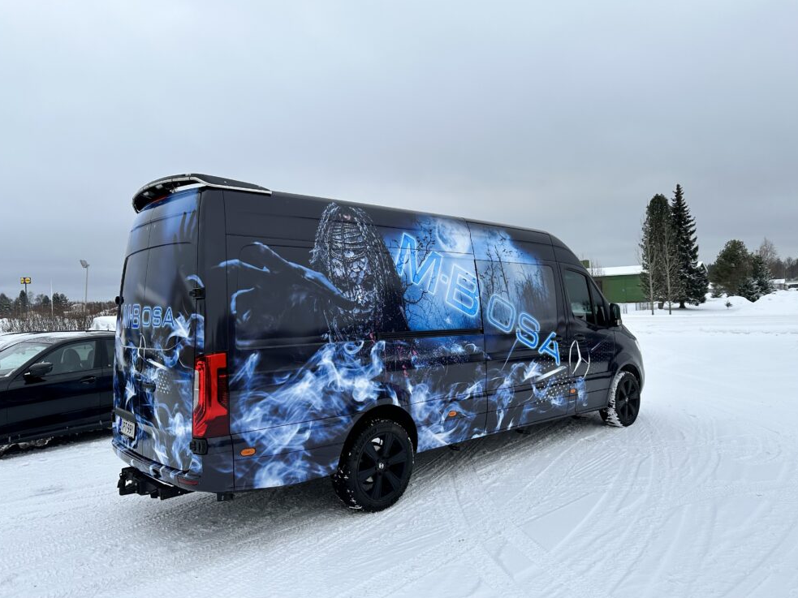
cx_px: 406
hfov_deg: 69.4
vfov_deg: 54.9
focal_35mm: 25
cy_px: 297
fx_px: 576
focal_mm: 6.86
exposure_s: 1/2028
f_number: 1.78
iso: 80
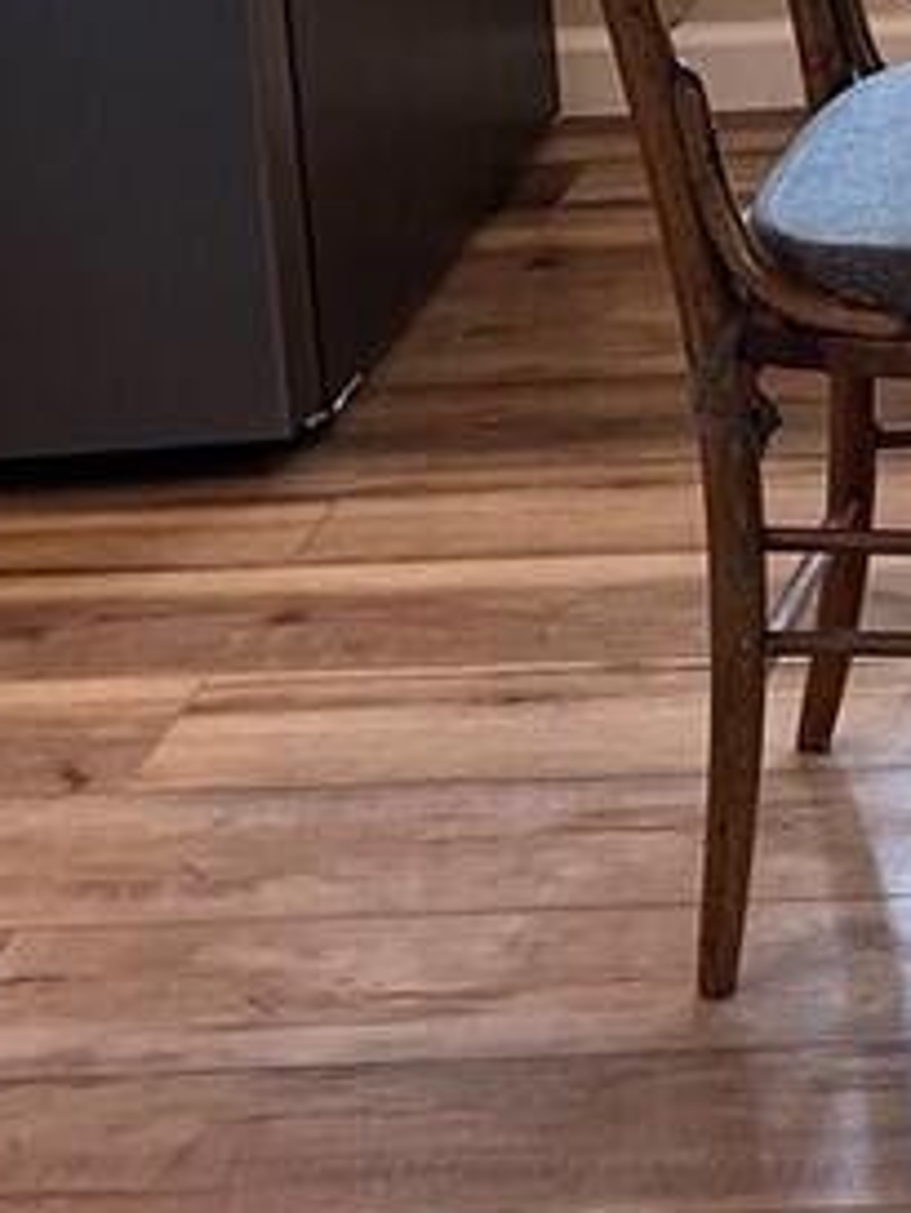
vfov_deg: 13.6
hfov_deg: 10.0
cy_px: -582
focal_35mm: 137
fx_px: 4804
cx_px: 1831
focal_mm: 5.1
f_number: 1.6
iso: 64
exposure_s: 1/120
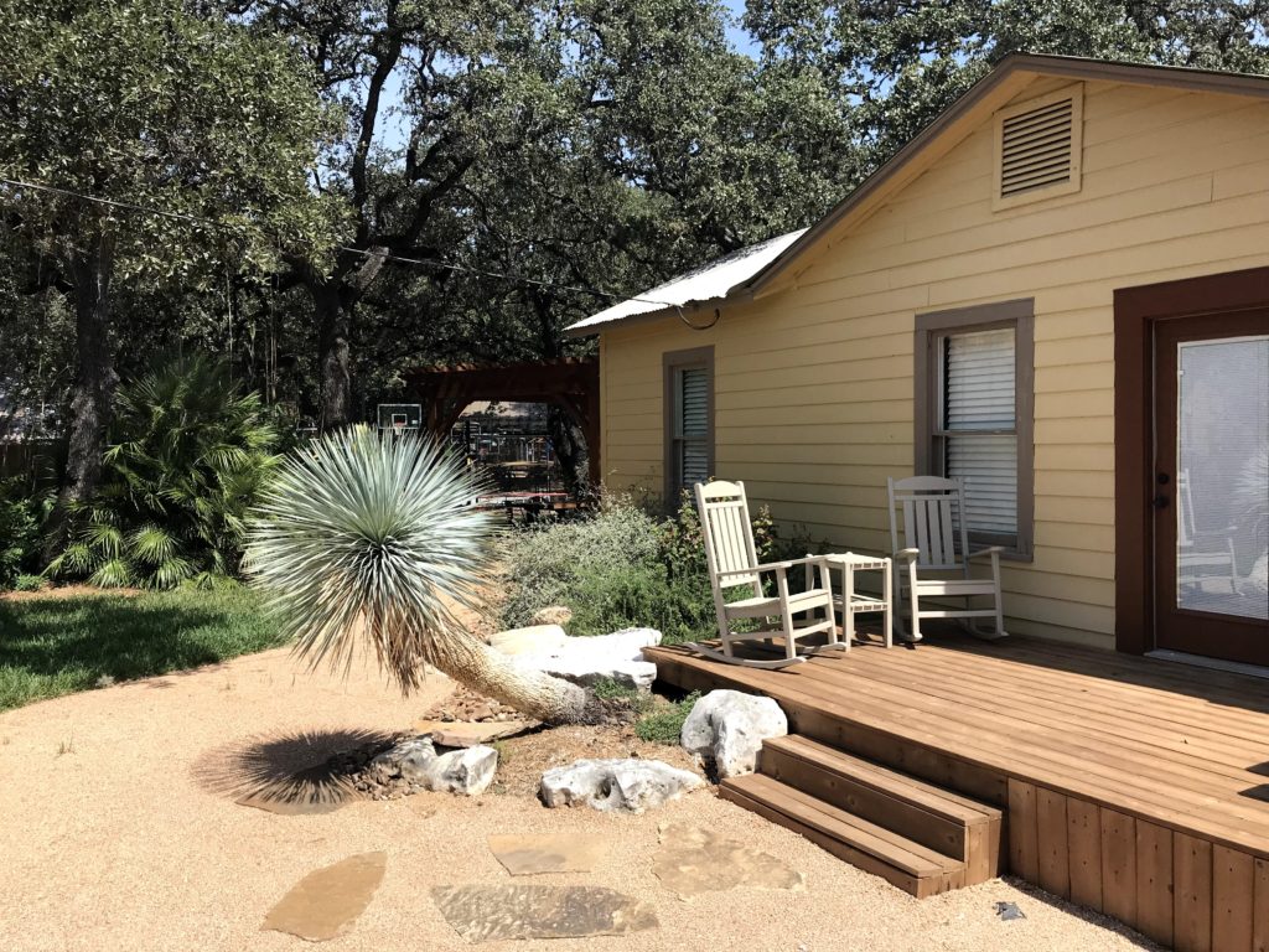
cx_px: 634
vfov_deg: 49.7
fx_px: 1026
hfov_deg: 63.4
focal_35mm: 28
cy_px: 476
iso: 20
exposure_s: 1/1953
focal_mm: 3.99
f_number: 1.8
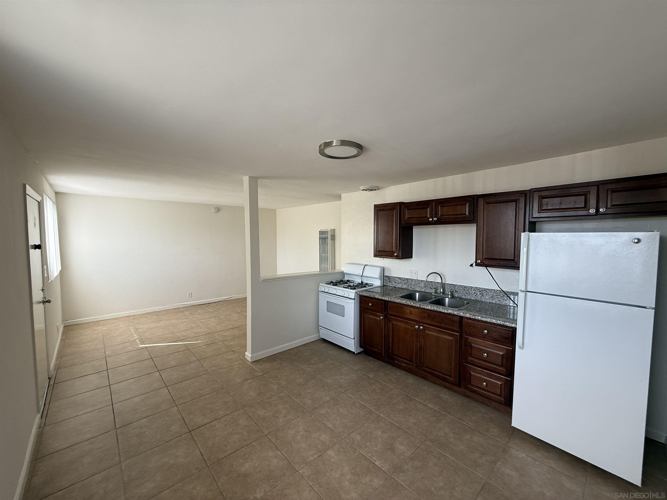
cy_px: 250
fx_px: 270
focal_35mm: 14
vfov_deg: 85.7
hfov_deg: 102.1
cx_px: 334
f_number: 2.2
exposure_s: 1/99
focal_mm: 2.22
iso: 64
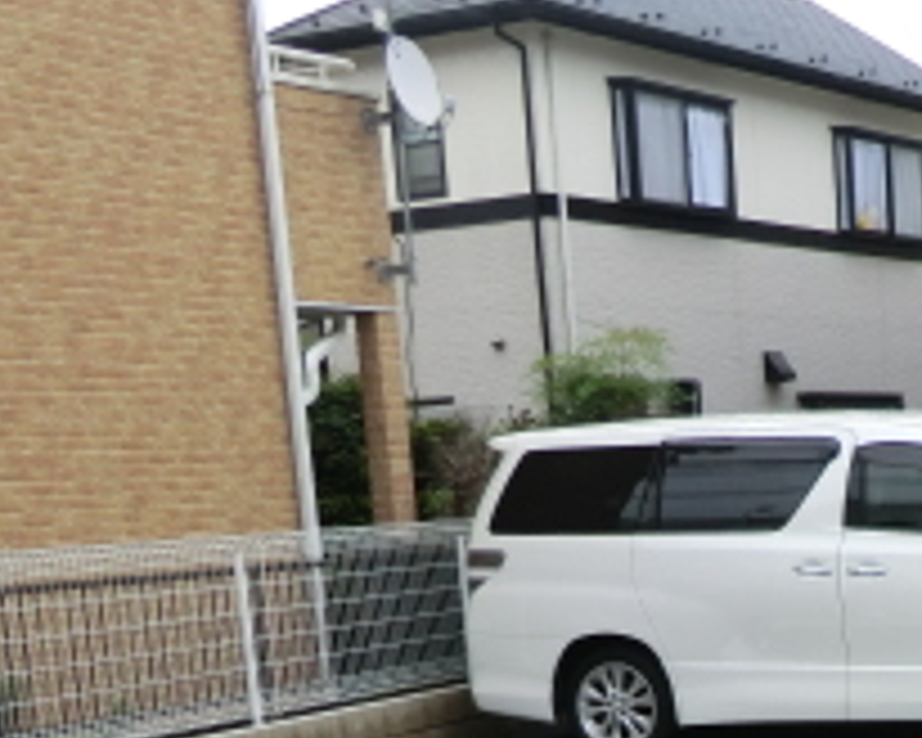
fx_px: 1992
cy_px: 986
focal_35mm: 73
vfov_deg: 19.2
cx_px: 1102
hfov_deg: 23.8
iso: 80
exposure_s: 1/400
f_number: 3.2
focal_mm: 4.3
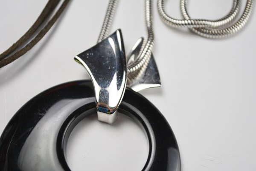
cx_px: 128
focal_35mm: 82
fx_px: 587
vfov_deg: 16.6
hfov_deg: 24.6
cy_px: 86
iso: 200
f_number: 6.3
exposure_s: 1/160
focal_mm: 55
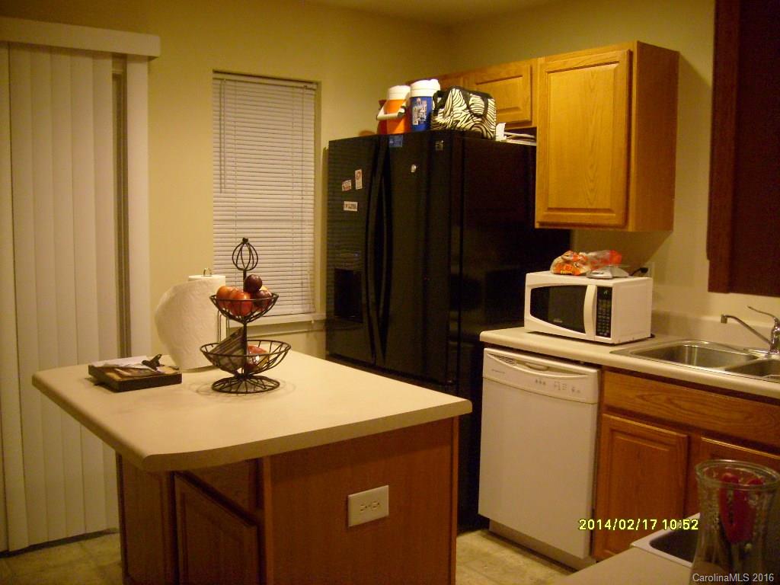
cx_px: 390
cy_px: 292
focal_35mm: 35
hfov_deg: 52.6
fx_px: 789
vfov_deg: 40.7
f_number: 2.8
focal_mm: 5.8
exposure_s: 1/15
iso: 200
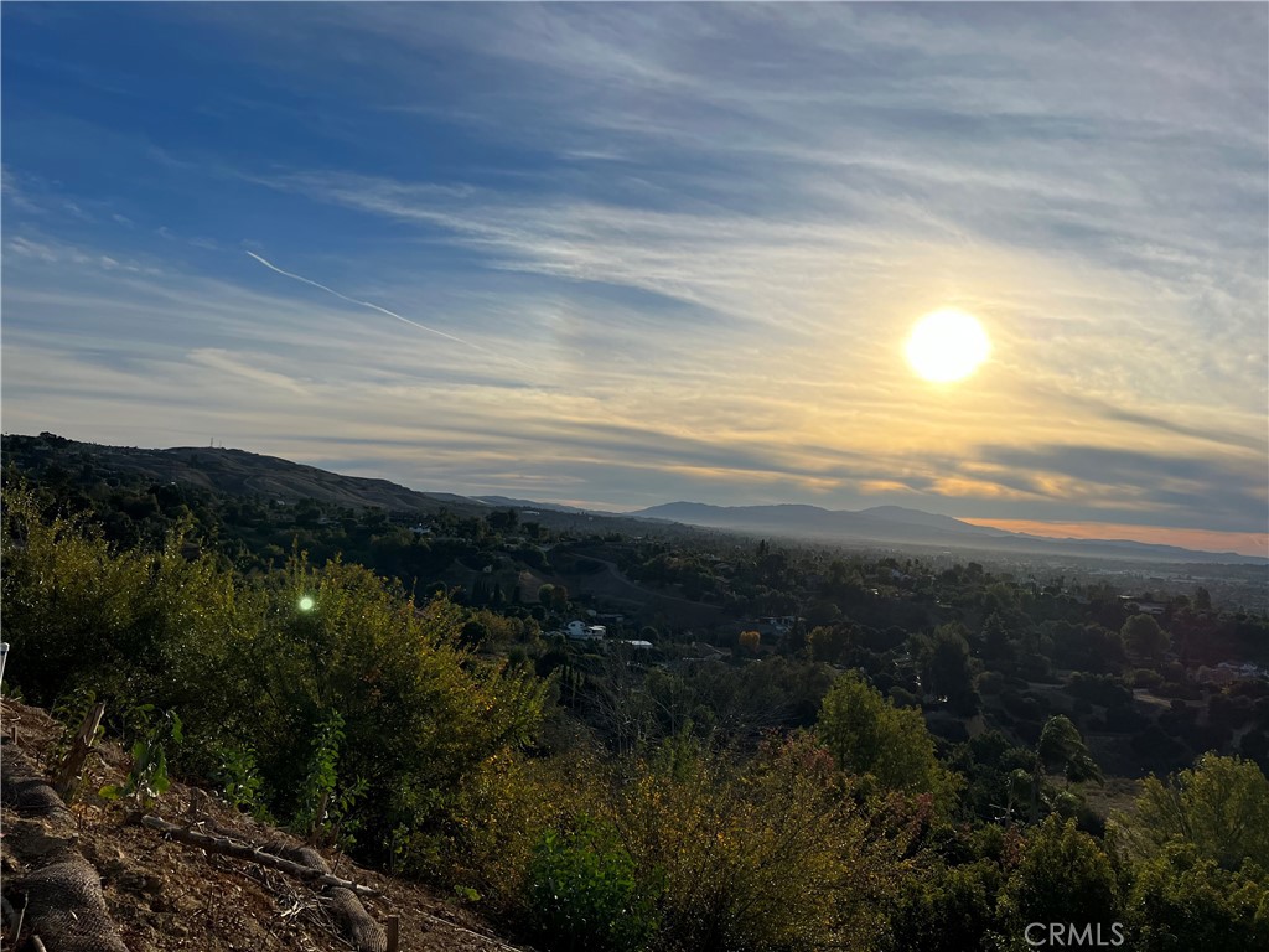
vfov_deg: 53.1
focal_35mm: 26
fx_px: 953
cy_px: 476
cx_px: 634
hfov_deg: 67.3
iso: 50
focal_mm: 5.7
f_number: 1.5
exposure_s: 1/11364
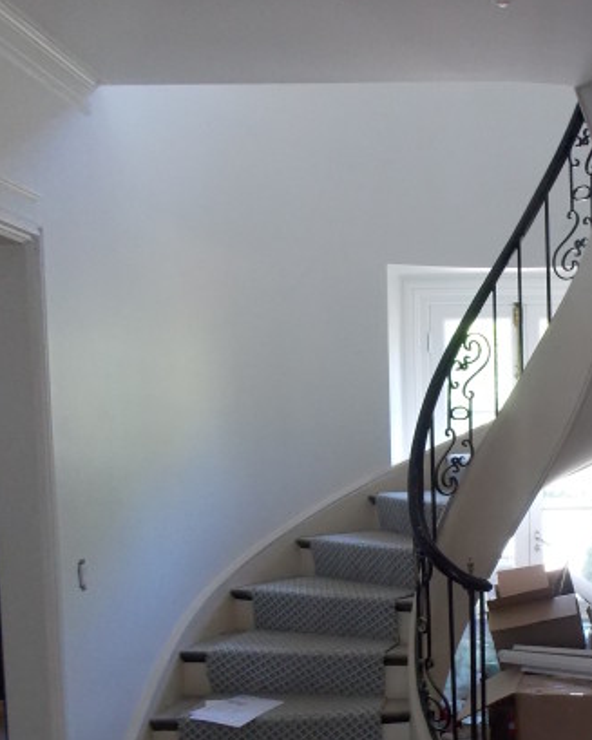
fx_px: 986
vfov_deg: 40.5
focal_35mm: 45
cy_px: 516
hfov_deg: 31.7
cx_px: 539
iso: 250
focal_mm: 4
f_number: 3.1
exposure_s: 1/30
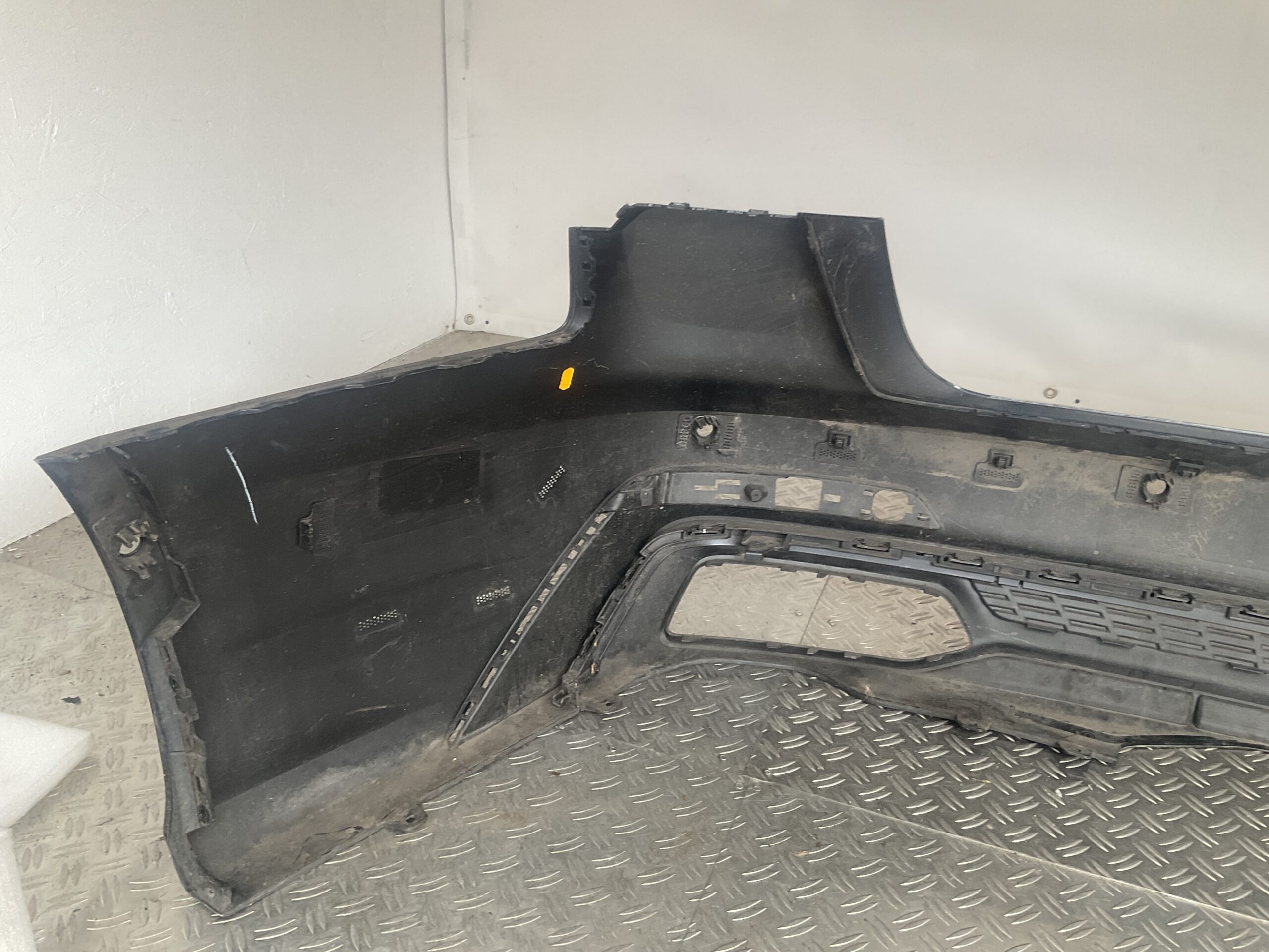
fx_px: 1063
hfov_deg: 61.7
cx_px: 634
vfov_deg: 48.2
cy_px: 476
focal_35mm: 29
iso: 40
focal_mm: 3
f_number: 1.8
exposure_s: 1/50
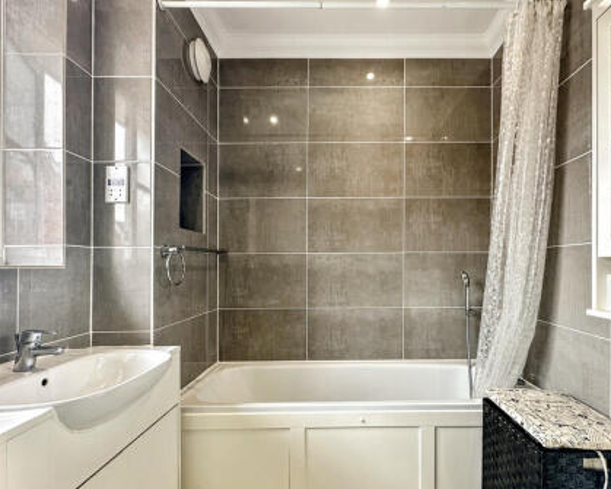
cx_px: 307
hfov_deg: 83.3
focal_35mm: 19
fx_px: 344
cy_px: 307
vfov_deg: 69.6
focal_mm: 2.22
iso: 80
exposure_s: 1/99
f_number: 2.2
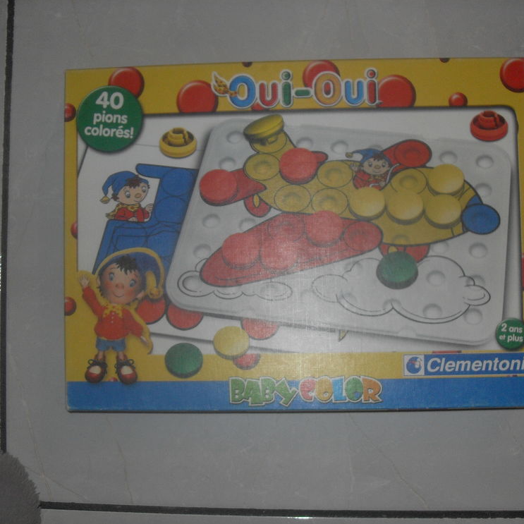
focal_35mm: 44
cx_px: 285
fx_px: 754
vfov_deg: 38.3
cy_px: 262
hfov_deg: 38.3
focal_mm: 6.3
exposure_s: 1/45
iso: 100
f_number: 2.8
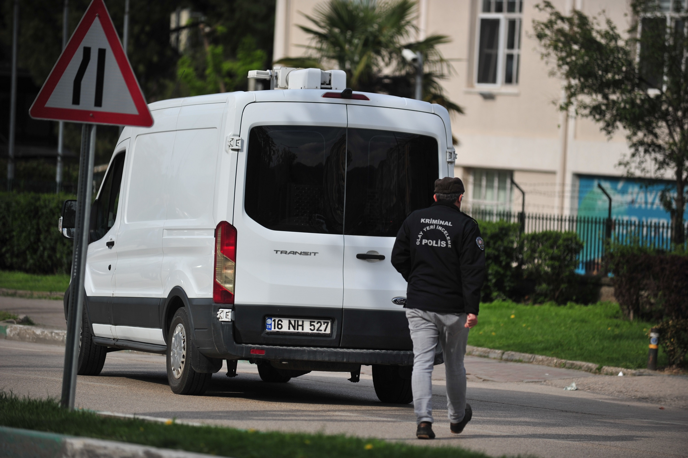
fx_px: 3533
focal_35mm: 185
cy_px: 229
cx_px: 344
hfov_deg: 11.1
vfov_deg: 7.4
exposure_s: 1/5000
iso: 200
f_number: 2.8
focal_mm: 185
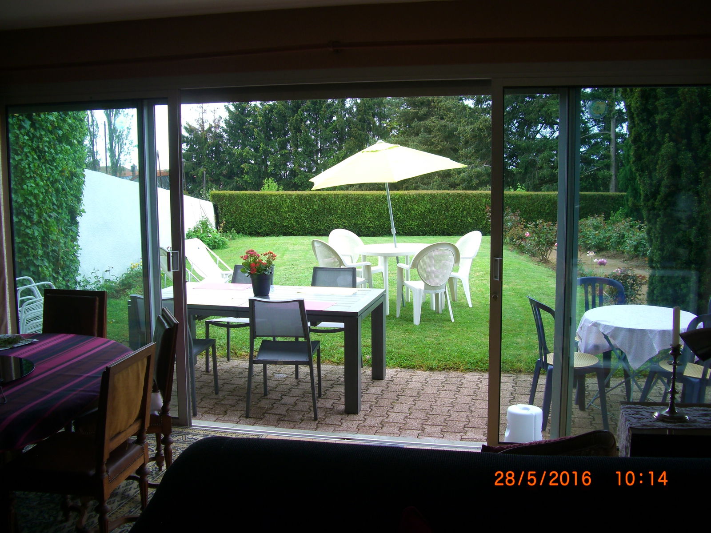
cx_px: 356
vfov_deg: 37.7
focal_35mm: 38
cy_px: 266
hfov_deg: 49.0
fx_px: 781
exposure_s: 1/60
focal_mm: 7.9
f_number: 2.8
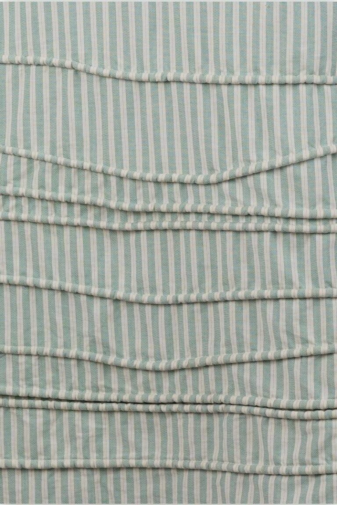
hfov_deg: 29.2
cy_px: 252
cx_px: 168
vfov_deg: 42.7
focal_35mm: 46
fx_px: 646
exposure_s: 1/13
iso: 50
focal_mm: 46
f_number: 6.3
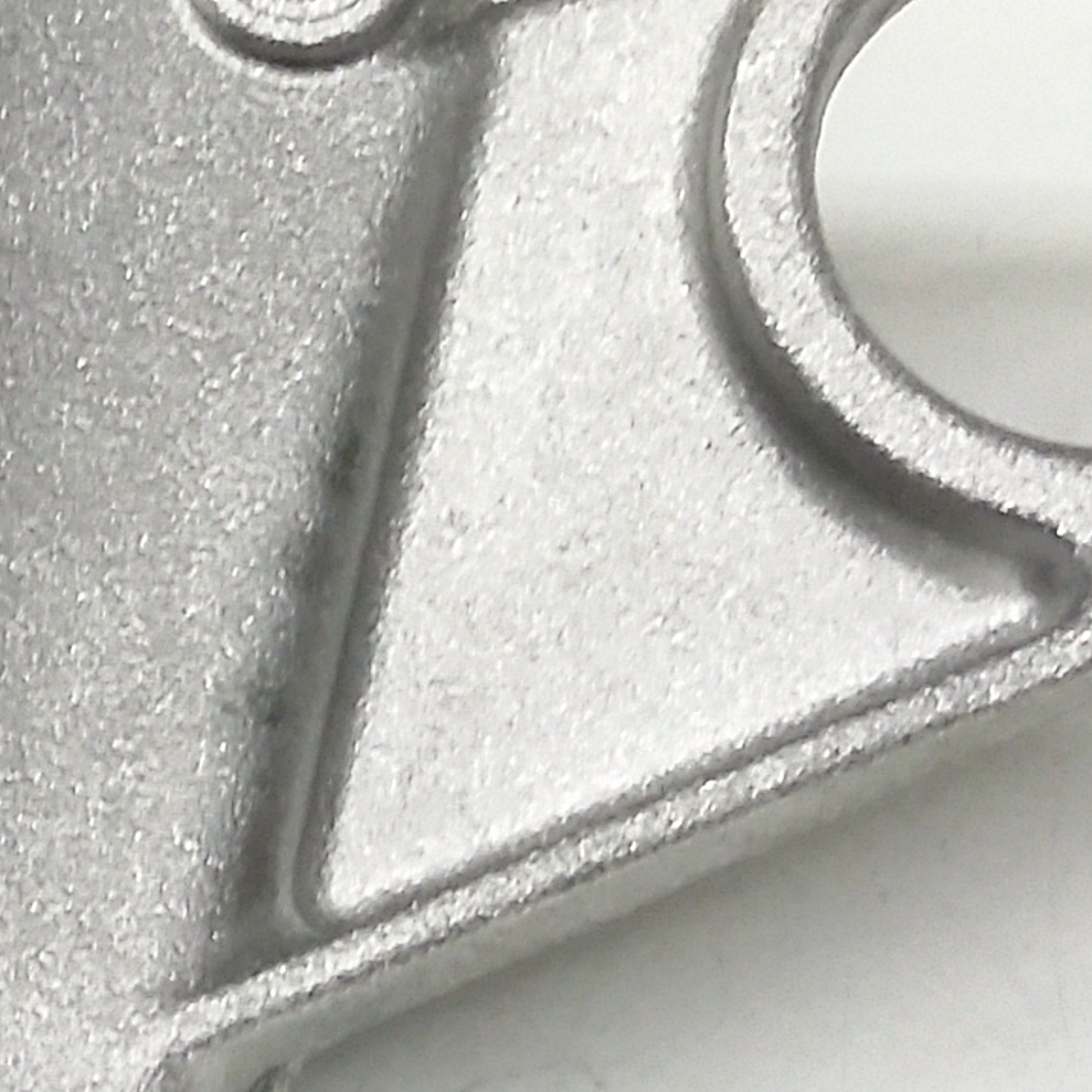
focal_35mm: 129
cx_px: -334
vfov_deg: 13.5
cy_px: 424
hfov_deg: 13.1
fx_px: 4604
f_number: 2.4
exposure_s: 1/15
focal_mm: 3.4
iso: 250
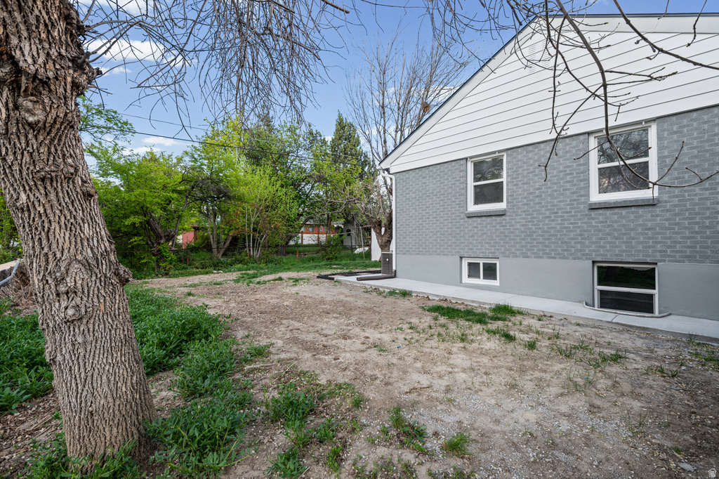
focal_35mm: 16
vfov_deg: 73.7
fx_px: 319
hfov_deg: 96.8
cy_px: 240
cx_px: 360
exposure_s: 1/80
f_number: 9
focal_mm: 16
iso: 250
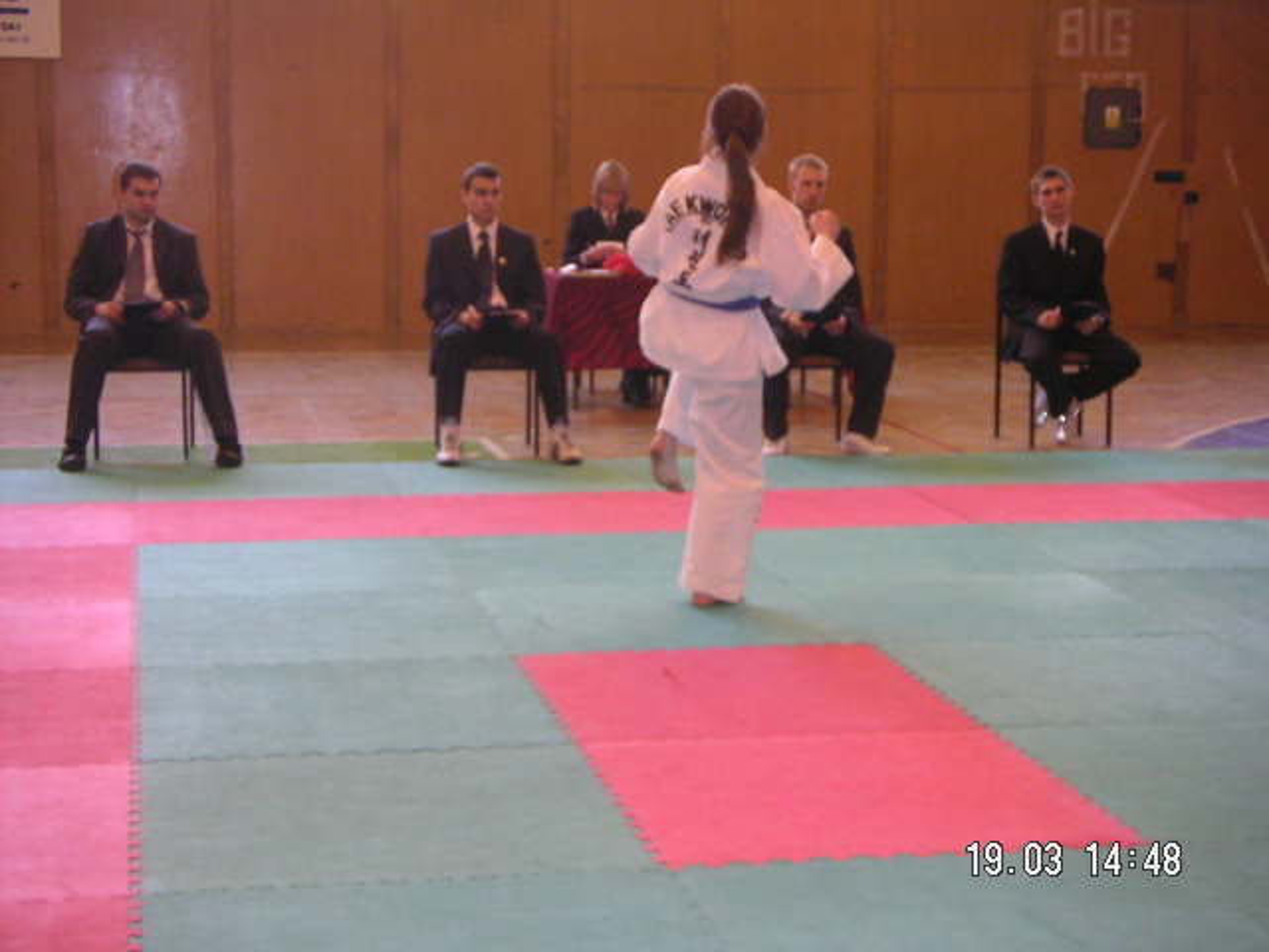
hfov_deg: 29.8
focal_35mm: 65
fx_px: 2383
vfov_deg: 22.6
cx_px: 634
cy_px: 476
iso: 200
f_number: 3.3
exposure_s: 1/60
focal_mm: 8.5
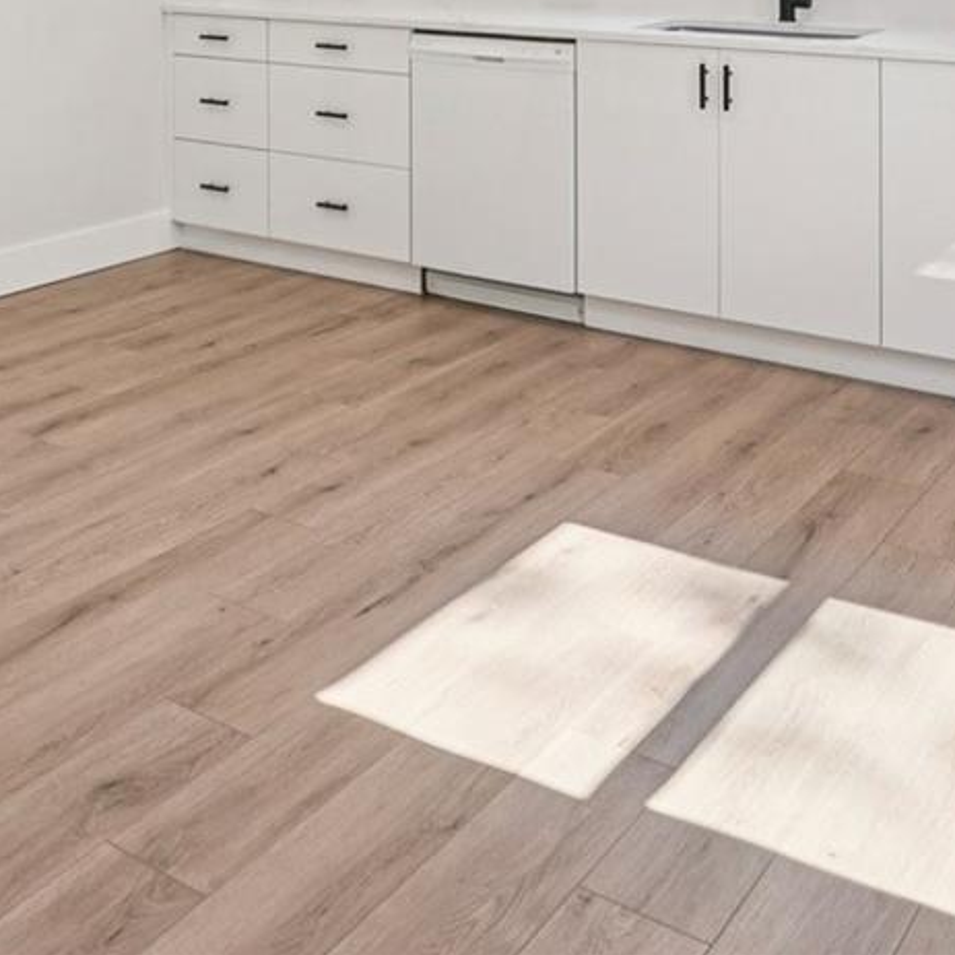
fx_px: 1467
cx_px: 423
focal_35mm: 47
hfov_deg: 36.0
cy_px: -140
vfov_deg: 31.3
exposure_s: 1/50
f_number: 8
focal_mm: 16
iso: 400
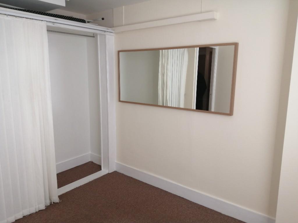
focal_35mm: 26
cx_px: 149
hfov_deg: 67.3
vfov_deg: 53.1
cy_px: 112
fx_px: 224
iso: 64
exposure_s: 1/100
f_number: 1.8
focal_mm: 3.6
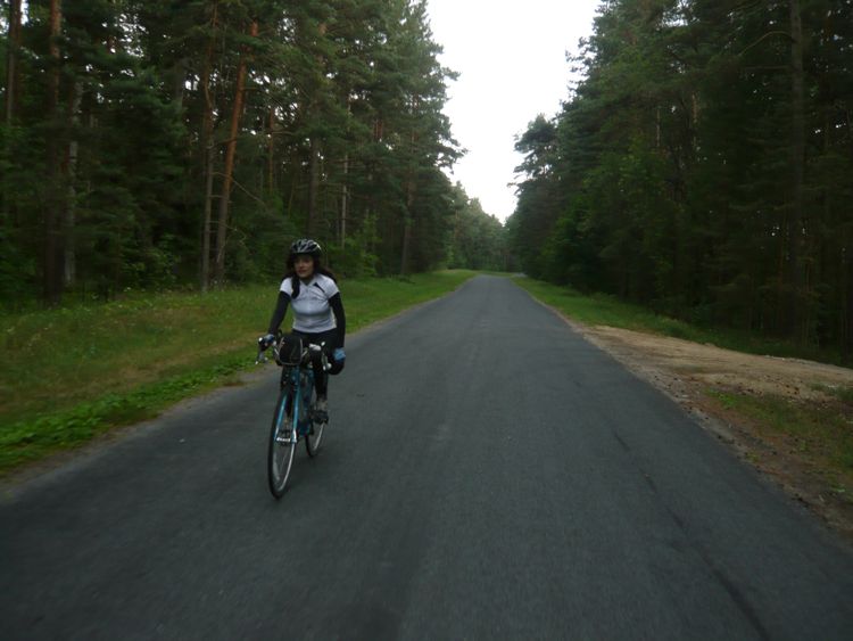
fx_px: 690
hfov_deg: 63.4
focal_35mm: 28
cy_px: 320
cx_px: 426
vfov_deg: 49.8
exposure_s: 1/125
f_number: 2.8
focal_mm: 4.6
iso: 100
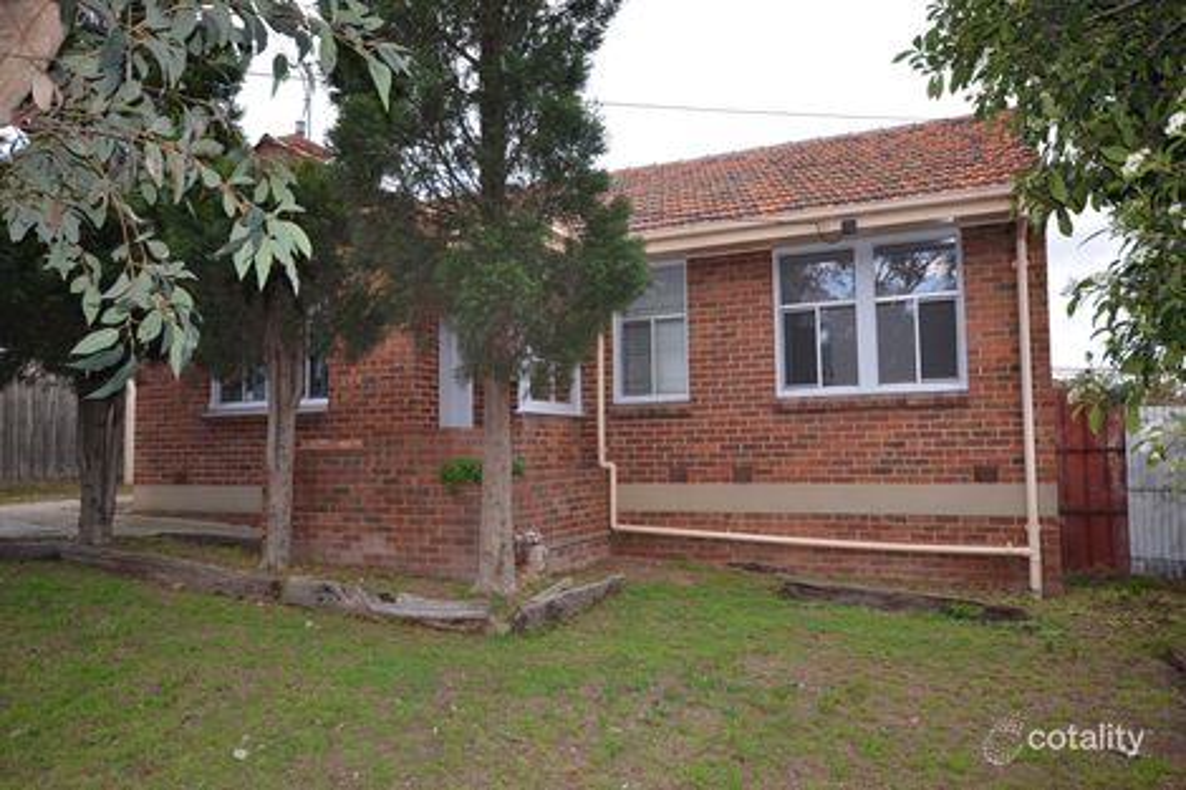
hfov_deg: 70.5
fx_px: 840
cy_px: 395
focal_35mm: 26
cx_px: 593
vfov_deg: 50.4
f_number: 5.6
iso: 180
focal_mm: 17
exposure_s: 1/125
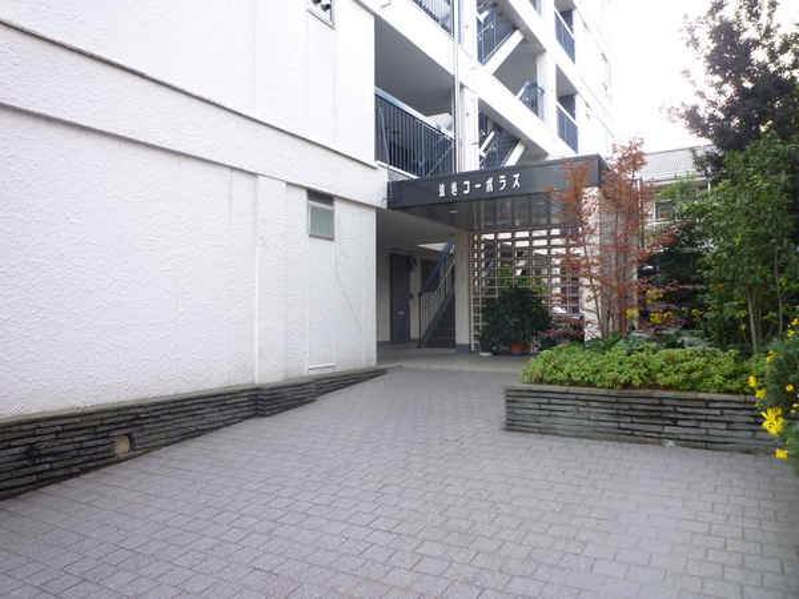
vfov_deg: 54.9
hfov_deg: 69.4
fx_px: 577
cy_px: 300
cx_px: 400
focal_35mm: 25
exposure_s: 1/50
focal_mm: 4.4
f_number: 2.8
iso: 80
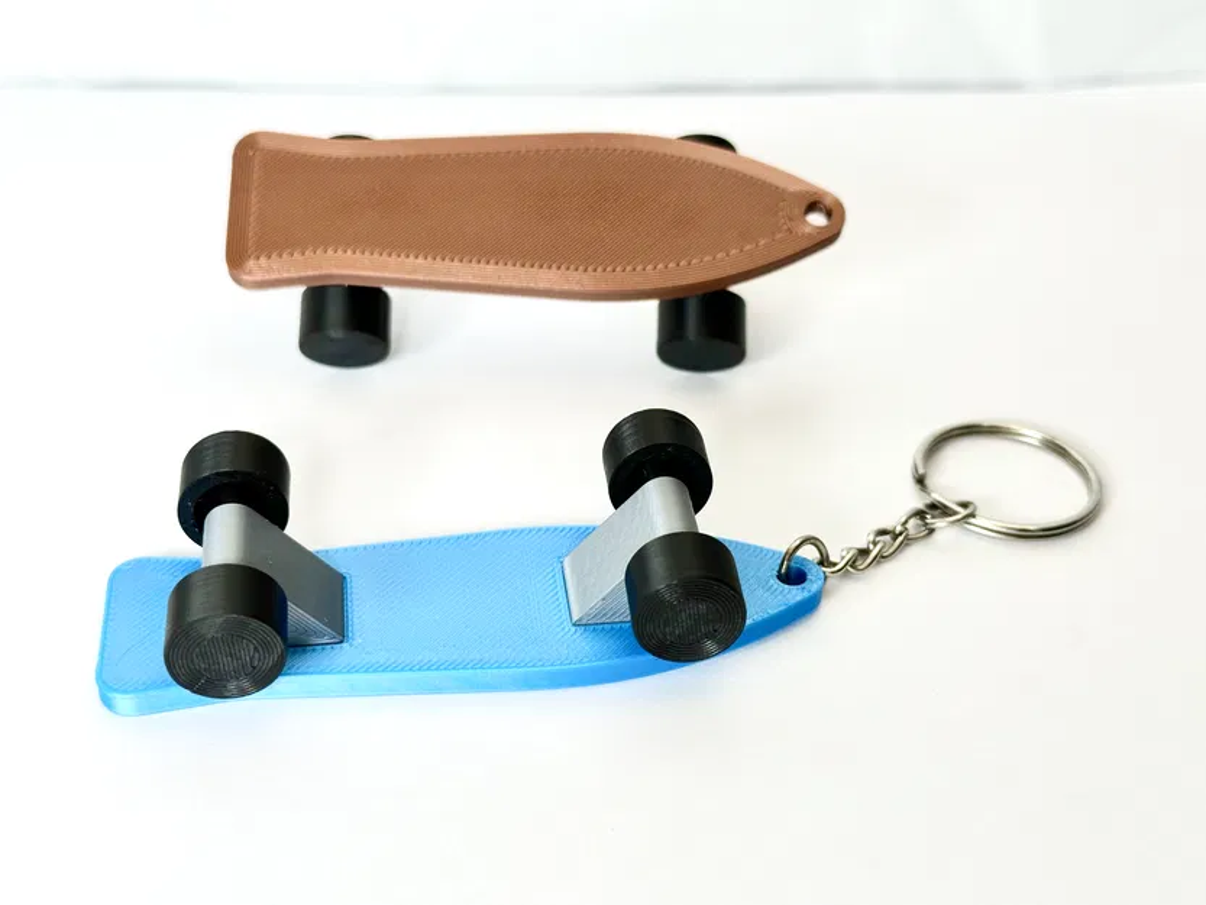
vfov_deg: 30.3
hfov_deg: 39.7
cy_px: 452
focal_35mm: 48
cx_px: 603
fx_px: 1673
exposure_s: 1/100
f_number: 1.78
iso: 80
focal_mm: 6.86
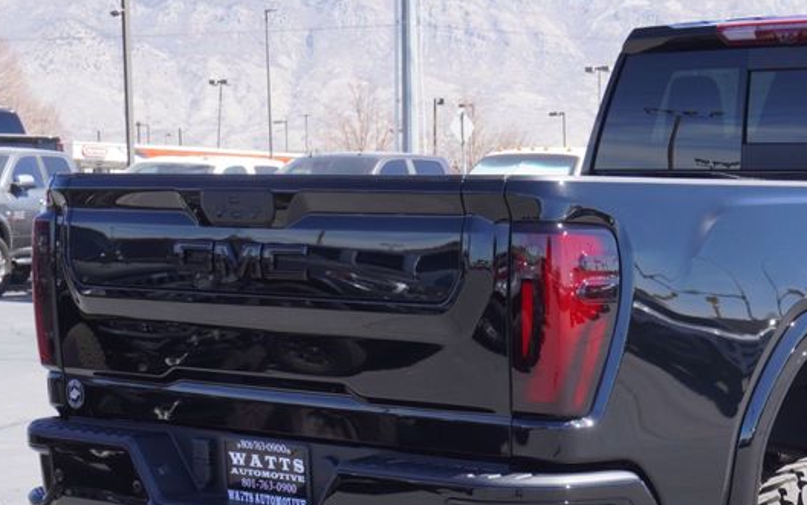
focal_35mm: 89
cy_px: 436
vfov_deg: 14.6
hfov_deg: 22.8
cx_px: 717
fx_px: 1957
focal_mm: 30
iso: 100
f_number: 7.1
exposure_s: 1/125
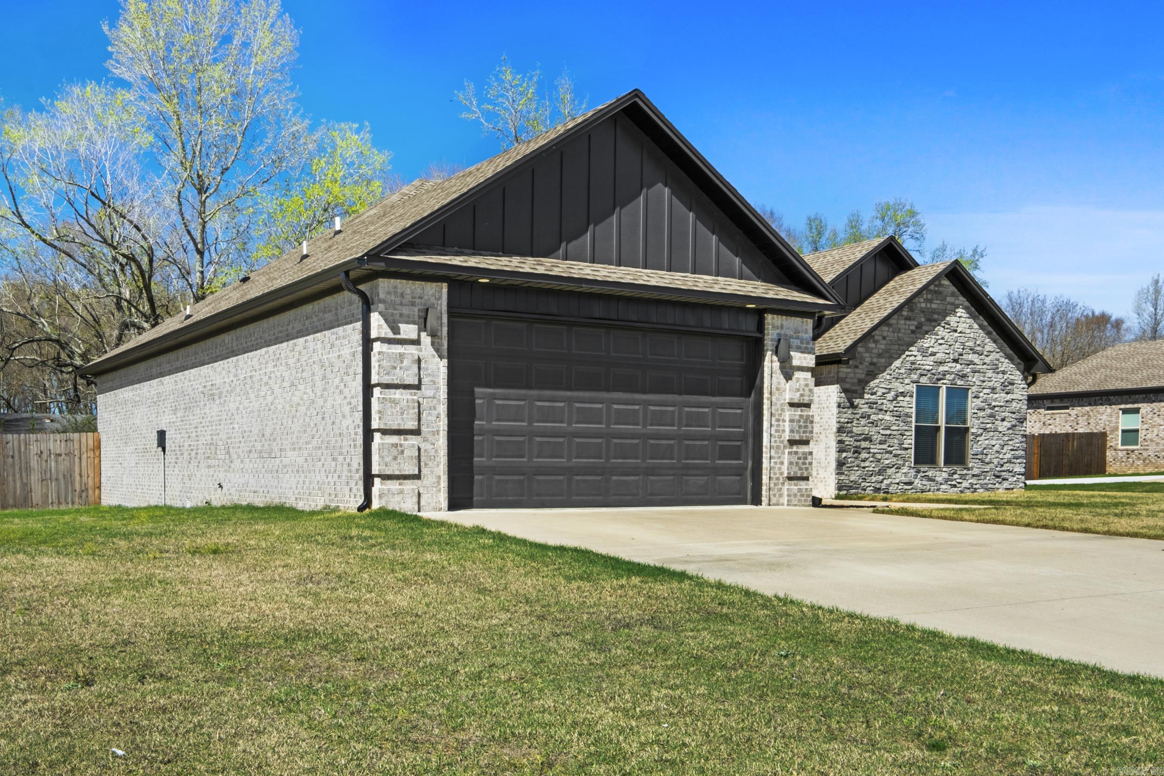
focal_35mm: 36
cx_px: 582
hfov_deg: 53.1
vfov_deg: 36.9
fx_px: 1164
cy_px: 388
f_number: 20
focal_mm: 24
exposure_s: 1/20
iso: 400
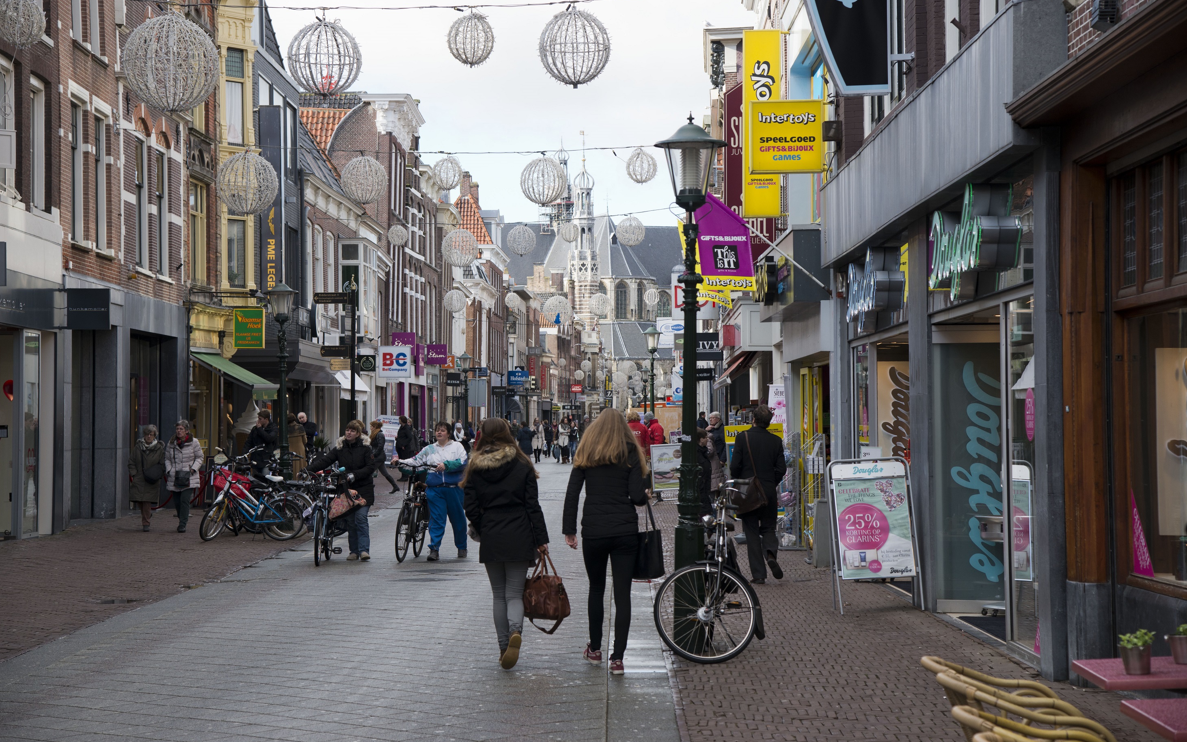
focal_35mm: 77
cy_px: 349
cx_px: 591
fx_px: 2491
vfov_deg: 16.9
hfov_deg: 26.8
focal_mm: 75
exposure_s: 1/320
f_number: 6.3
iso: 400
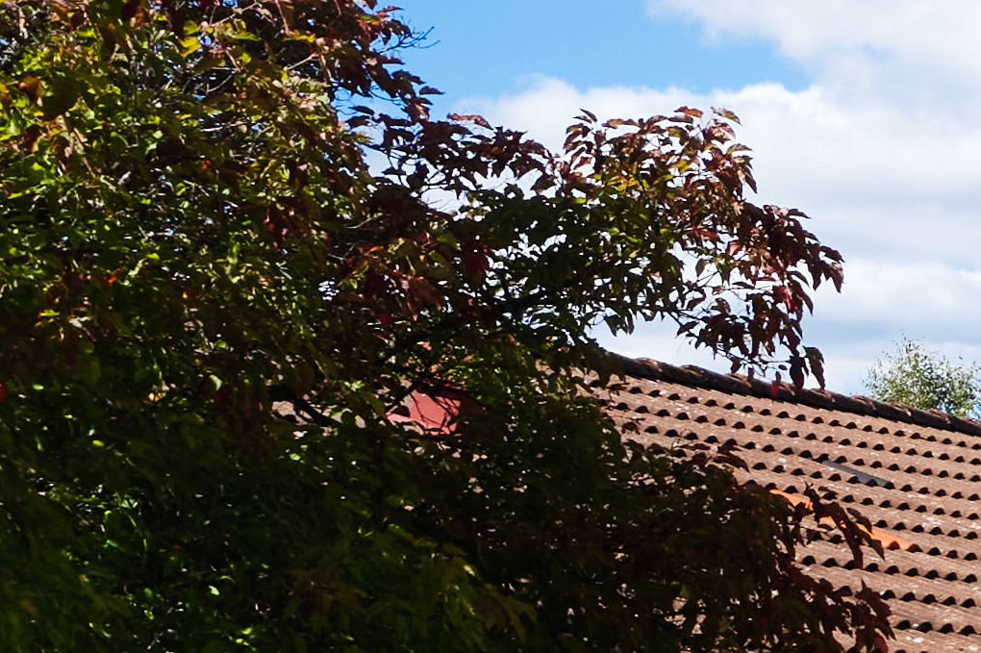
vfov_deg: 9.1
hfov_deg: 11.9
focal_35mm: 150
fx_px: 4085
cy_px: 634
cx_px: 2091
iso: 100
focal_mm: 10.26
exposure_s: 1/320
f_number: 5.6
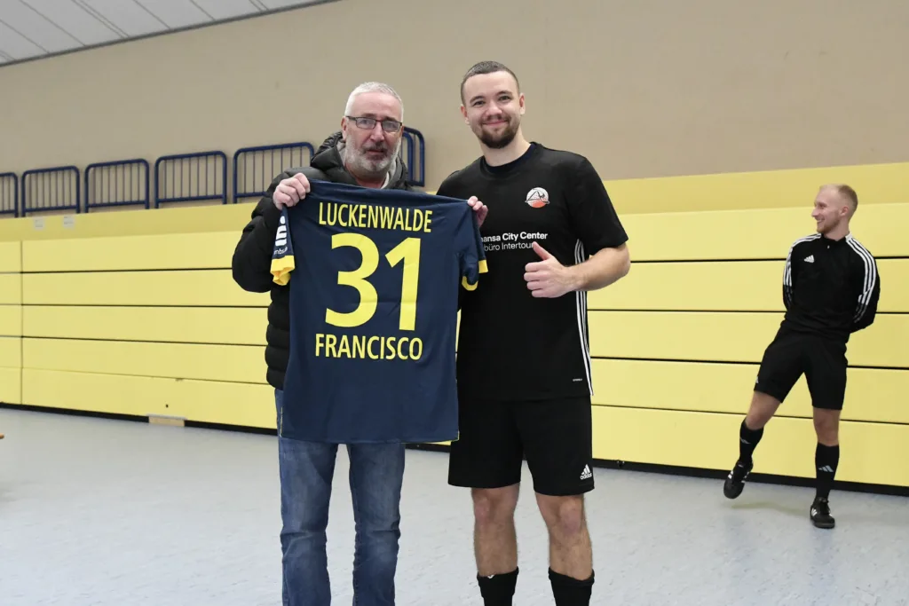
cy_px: 303
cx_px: 454
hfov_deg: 55.8
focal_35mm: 34
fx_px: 859
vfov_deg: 38.9
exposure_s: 1/500
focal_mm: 34
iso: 12800
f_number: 4
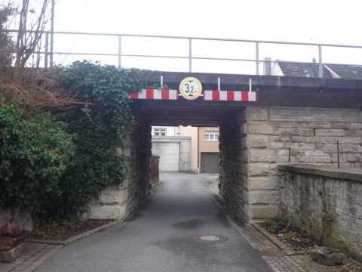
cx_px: 181
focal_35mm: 32
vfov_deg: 44.2
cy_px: 136
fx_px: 335
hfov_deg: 56.8
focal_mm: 5.2
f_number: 3.3
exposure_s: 1/30
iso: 100
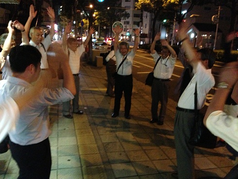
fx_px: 227
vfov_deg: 43.0
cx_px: 119
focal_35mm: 33
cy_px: 90
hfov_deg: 55.3
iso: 800
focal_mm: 4.13
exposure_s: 1/15
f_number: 2.4
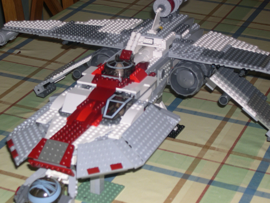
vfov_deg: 16.1
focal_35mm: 92
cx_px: 135
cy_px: 102
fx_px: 718
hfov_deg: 21.3
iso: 100
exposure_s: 1/60
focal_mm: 19.5
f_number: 4.5
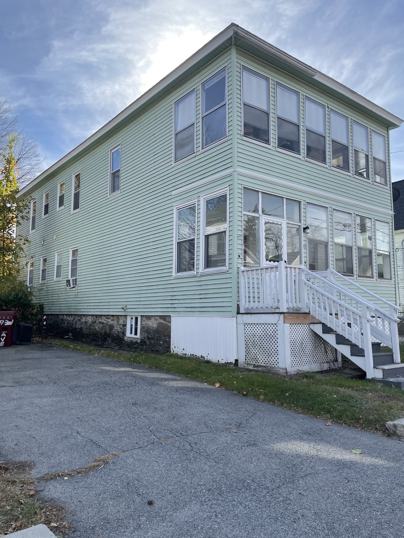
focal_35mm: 26
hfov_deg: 53.1
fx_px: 405
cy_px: 269
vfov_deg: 67.3
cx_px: 202
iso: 32
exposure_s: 1/1689
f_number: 1.6
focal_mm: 4.2
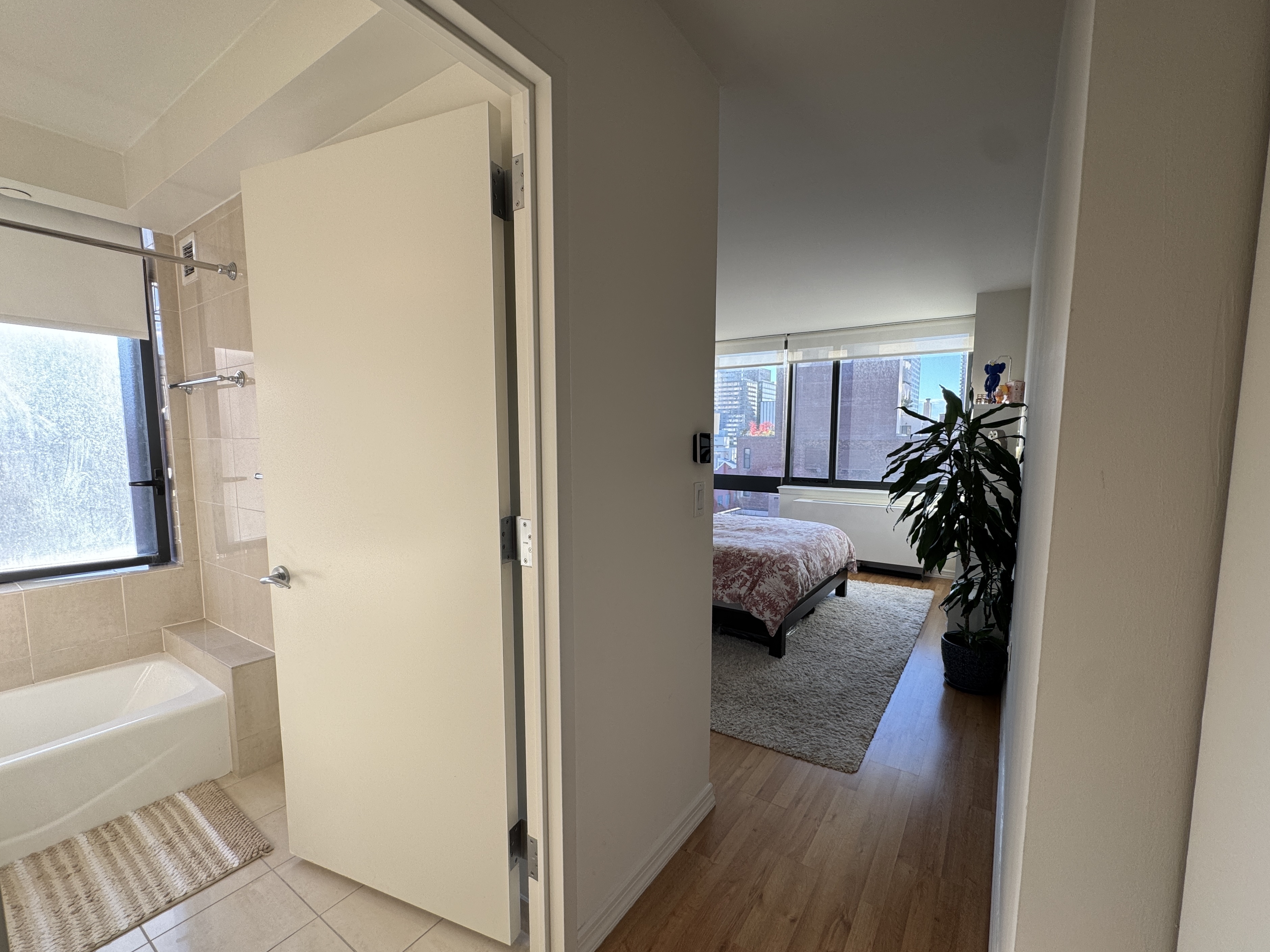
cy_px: 495
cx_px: 643
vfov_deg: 81.7
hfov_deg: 98.2
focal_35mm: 15
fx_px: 550
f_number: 2.2
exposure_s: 1/120
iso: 125
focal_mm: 2.22
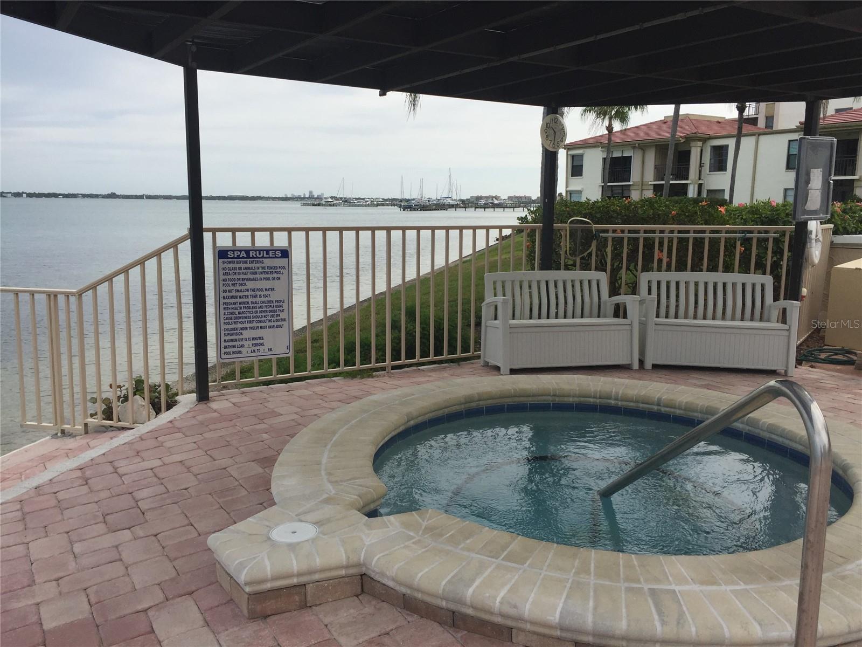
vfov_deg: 48.2
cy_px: 324
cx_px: 431
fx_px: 722
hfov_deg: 61.7
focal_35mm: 29
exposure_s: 1/2326
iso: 32
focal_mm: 4.15
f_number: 2.2
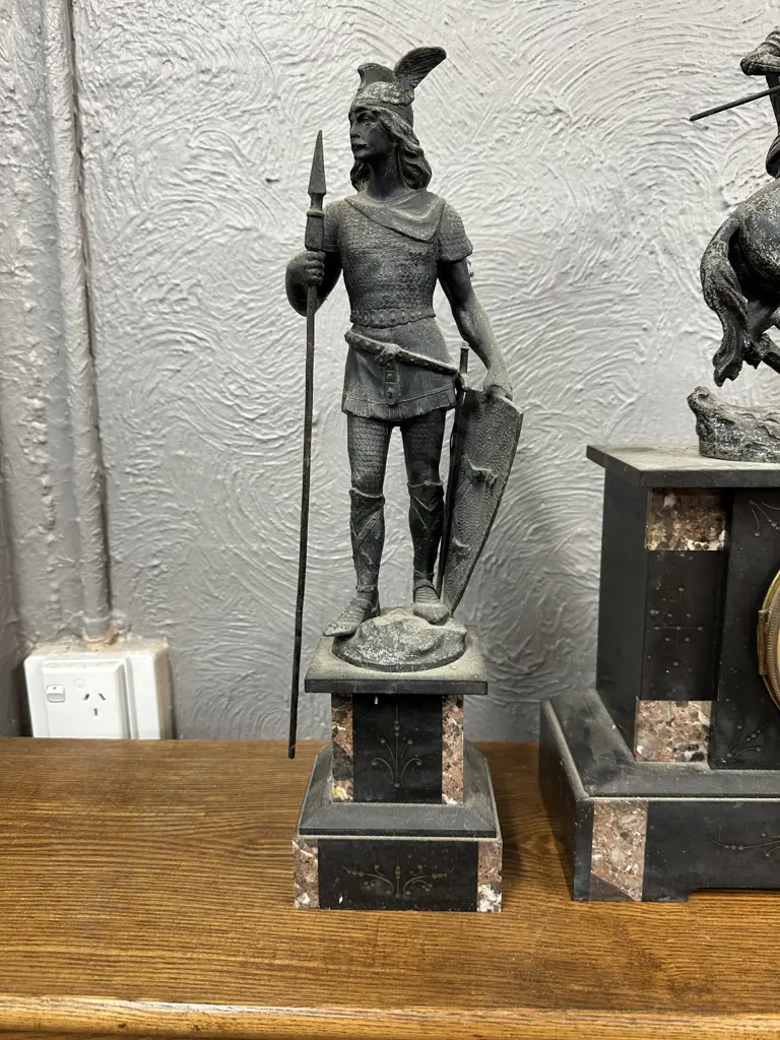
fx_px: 721
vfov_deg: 71.6
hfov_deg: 56.8
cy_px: 520
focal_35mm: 24
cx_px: 390
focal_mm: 6.86
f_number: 1.78
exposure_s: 1/50
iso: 160
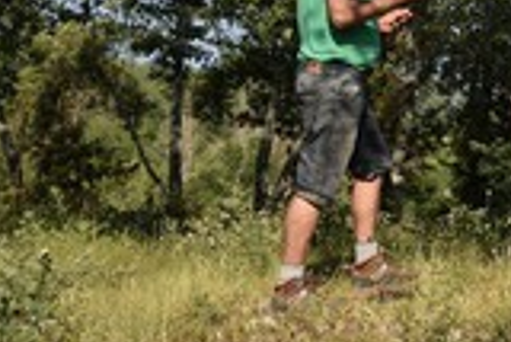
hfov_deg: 21.8
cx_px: 658
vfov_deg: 15.7
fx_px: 1193
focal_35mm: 84
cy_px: -67
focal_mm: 32
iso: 200
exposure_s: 1/250
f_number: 11
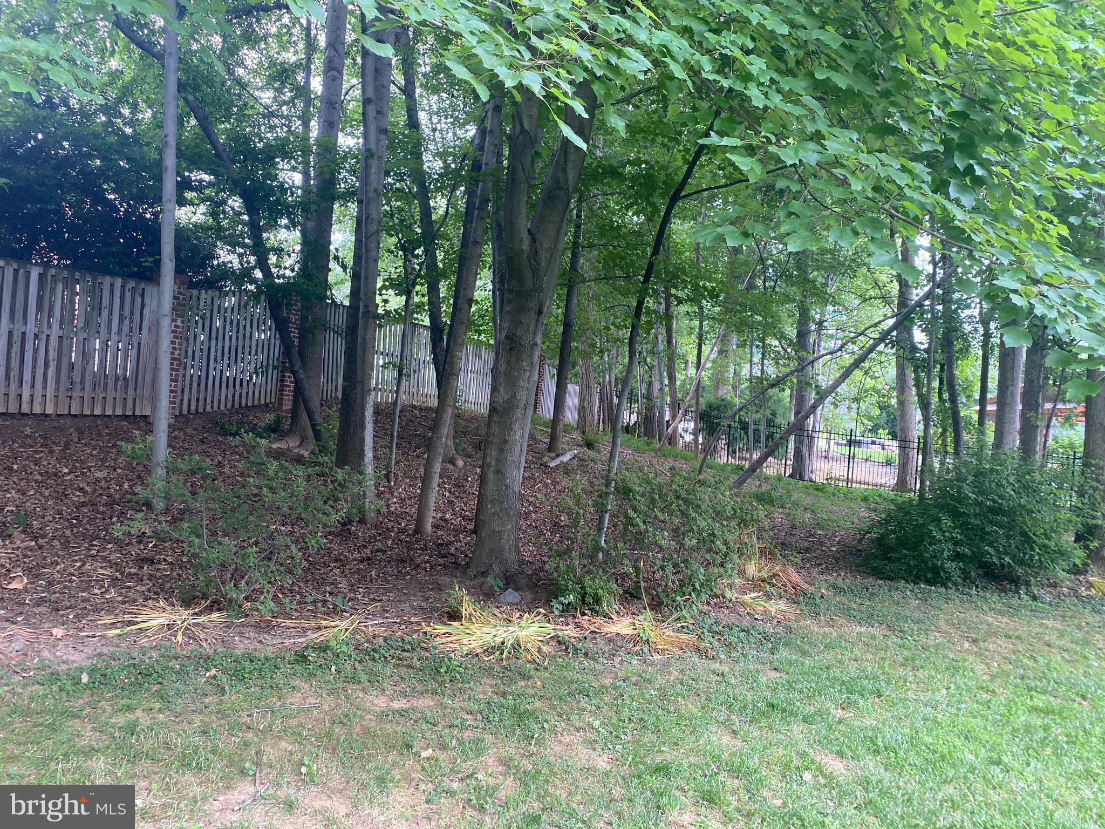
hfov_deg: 67.3
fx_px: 830
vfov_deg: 53.1
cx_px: 552
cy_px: 414
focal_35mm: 26
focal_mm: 4.25
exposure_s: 1/100
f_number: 1.8
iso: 125
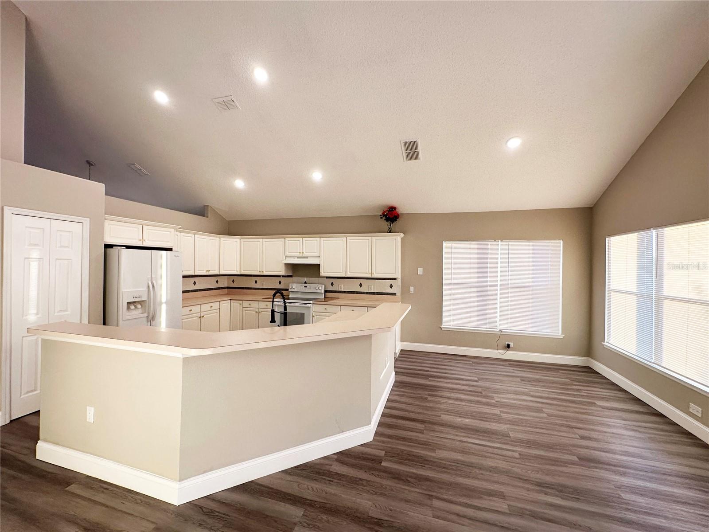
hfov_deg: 102.1
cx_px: 354
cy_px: 266
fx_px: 287
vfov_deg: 85.7
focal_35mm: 14
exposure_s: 1/120
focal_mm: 2.22
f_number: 2.2
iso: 160
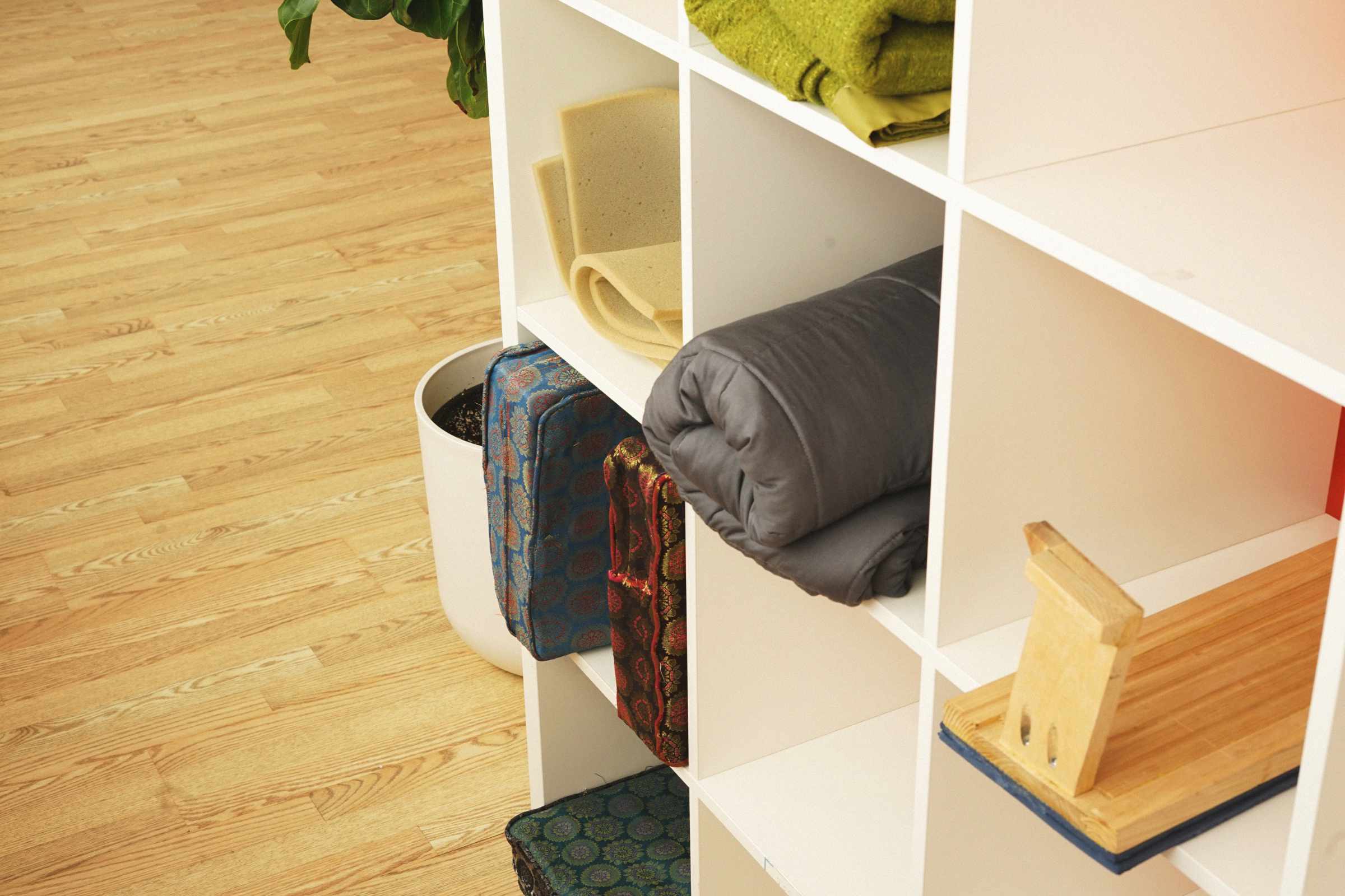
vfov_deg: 27.0
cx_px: 672
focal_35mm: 50
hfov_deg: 39.6
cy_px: 448
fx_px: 1868
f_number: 10
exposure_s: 1/100
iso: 400
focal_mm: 50
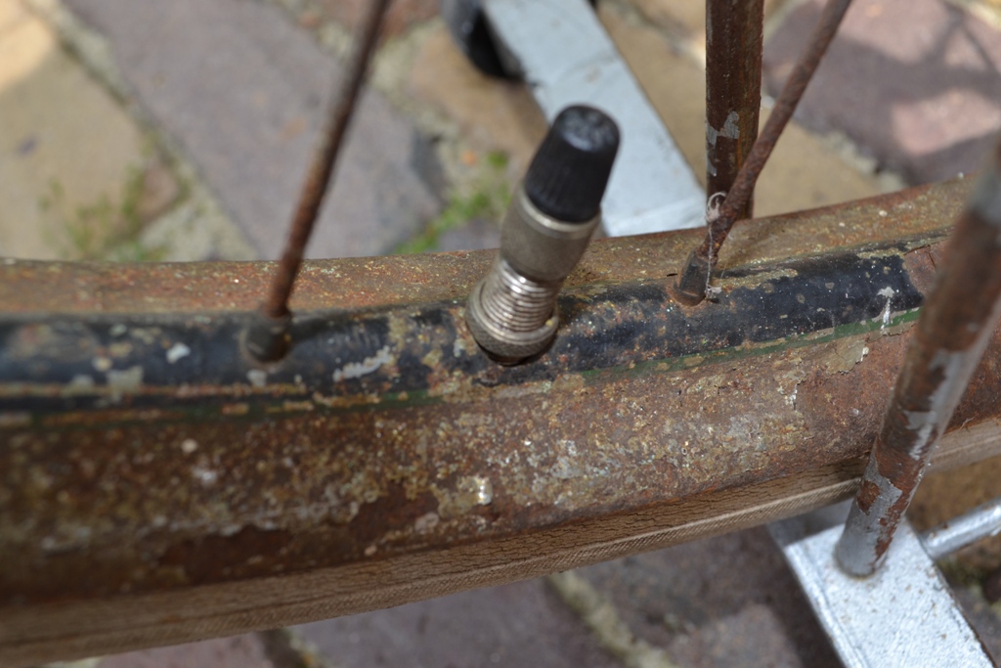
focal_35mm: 44
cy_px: 334
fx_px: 1210
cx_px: 500
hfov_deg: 45.0
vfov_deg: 30.9
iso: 100
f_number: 8
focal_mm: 29
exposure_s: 1/60
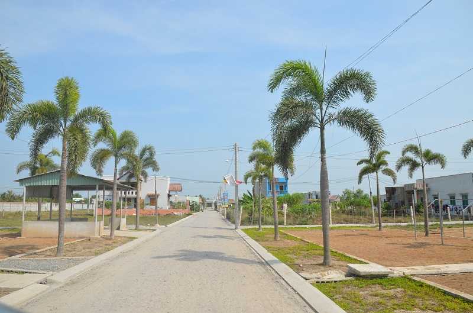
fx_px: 354
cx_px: 236
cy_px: 156
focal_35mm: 27
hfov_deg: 67.5
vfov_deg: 47.7
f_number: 9
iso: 100
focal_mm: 18
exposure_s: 1/320
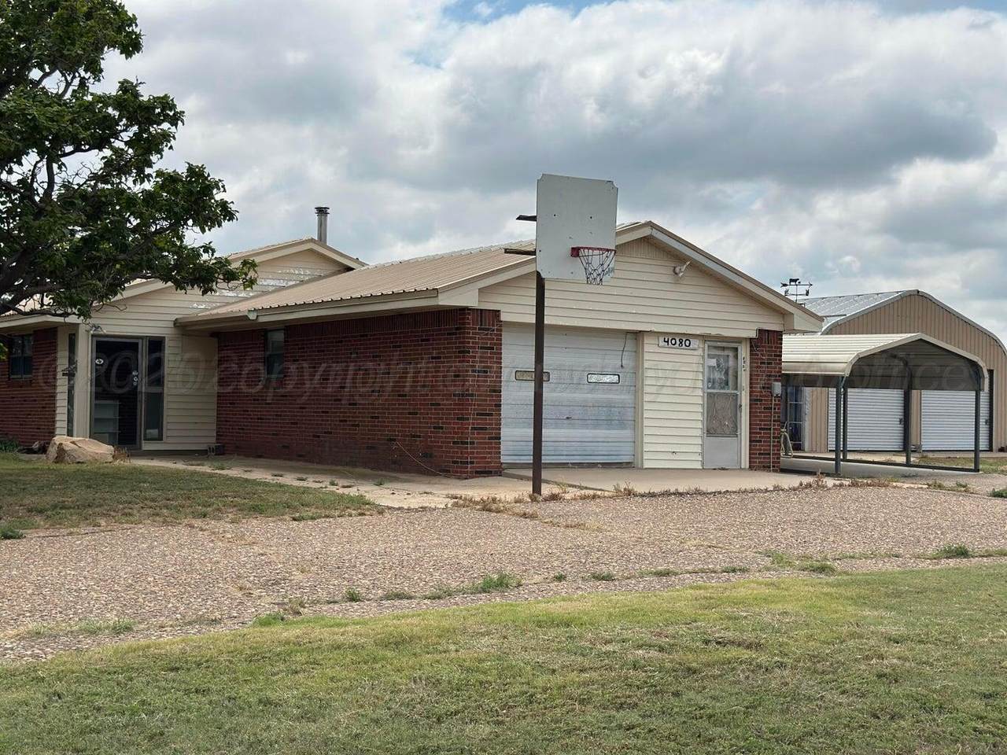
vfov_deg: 30.3
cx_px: 504
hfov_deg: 39.7
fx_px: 1396
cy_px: 378
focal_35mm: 48
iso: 100
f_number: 1.78
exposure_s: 1/8197
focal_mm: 6.86
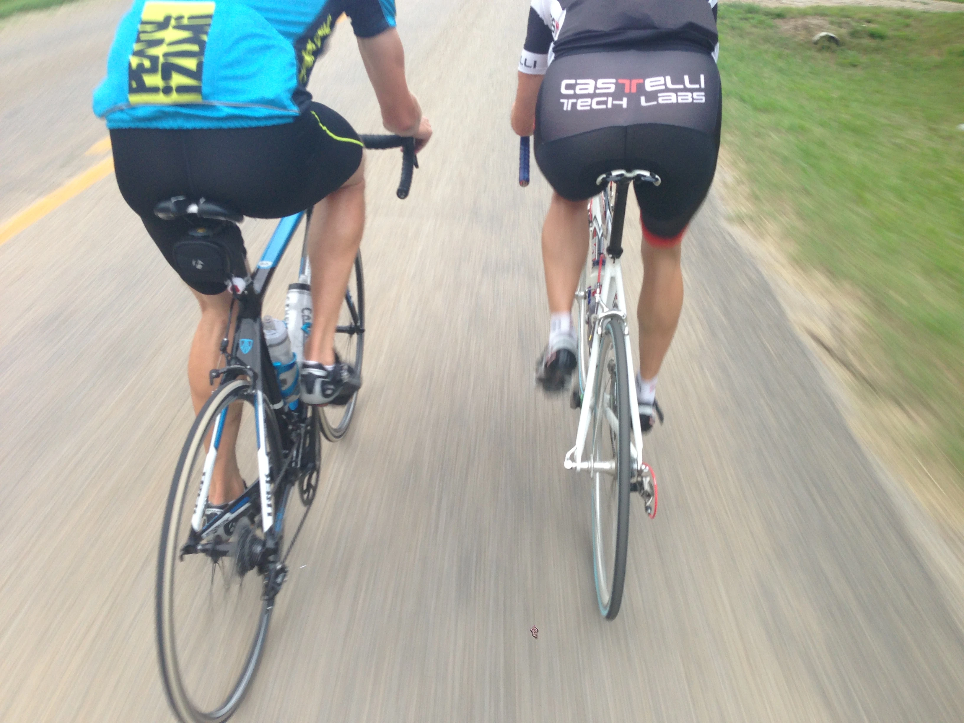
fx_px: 919
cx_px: 482
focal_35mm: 33
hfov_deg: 55.4
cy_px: 362
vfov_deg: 42.9
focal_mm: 4.13
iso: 50
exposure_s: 1/60
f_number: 2.4
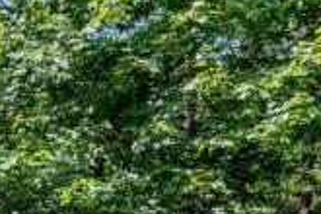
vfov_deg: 13.2
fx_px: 909
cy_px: 226
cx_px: -535
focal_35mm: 102
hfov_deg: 12.8
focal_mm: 14
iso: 100
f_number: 6.3
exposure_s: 1/8000
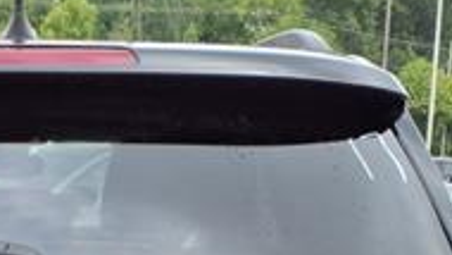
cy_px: 469
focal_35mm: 99
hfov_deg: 20.9
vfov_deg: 11.3
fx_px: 1187
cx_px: 10
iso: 40
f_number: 1.9
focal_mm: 3.58
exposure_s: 1/588
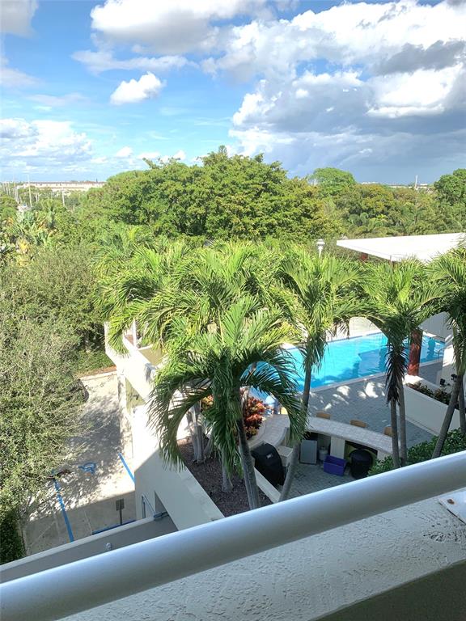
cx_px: 233
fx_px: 467
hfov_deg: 53.1
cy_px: 310
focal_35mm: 26
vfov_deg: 67.3
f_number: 1.8
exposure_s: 1/2160
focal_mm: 4.25
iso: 25
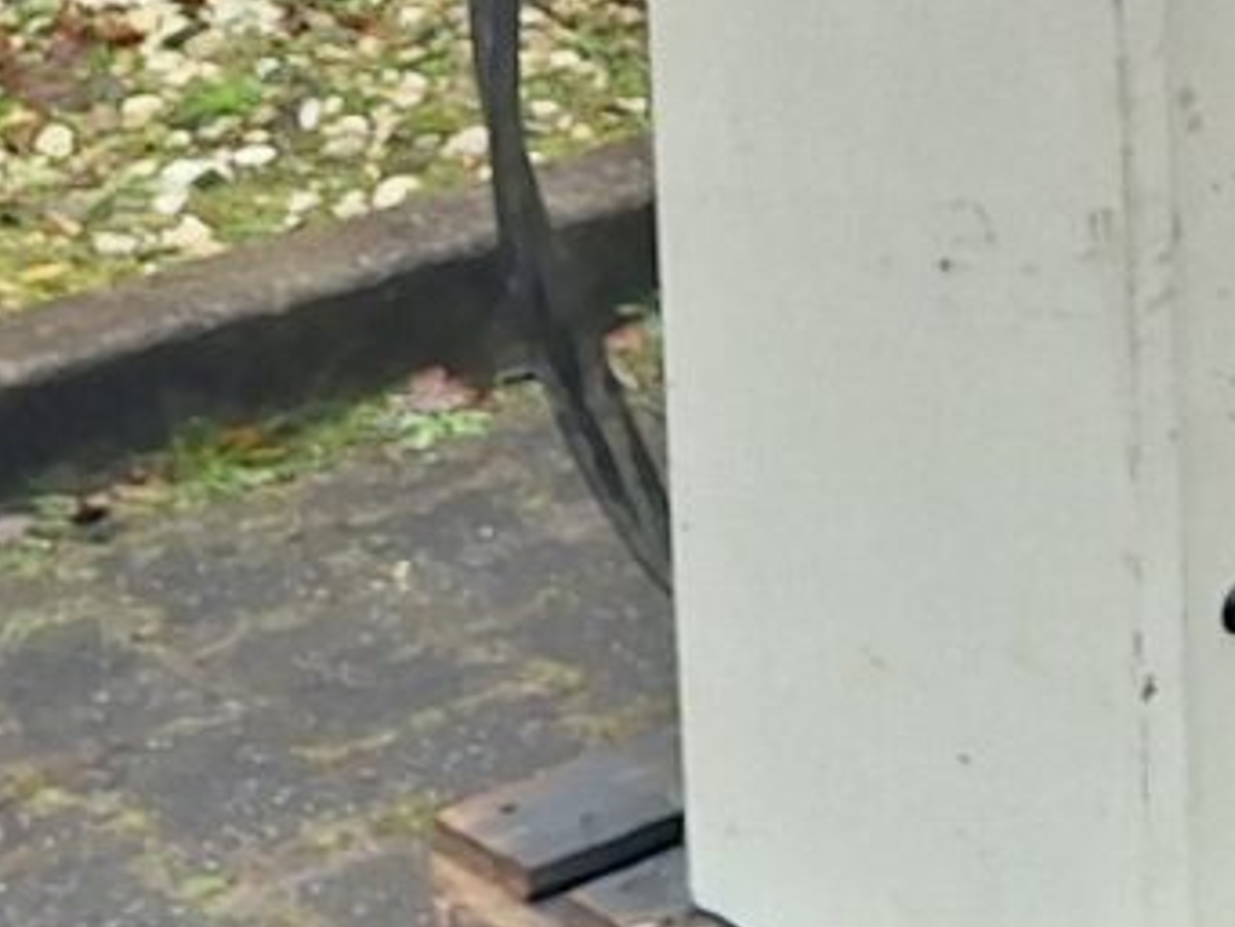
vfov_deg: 10.0
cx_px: 2463
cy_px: -887
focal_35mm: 138
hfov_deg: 12.6
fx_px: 4925
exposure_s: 1/152
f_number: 1.8
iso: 40
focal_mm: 5.54
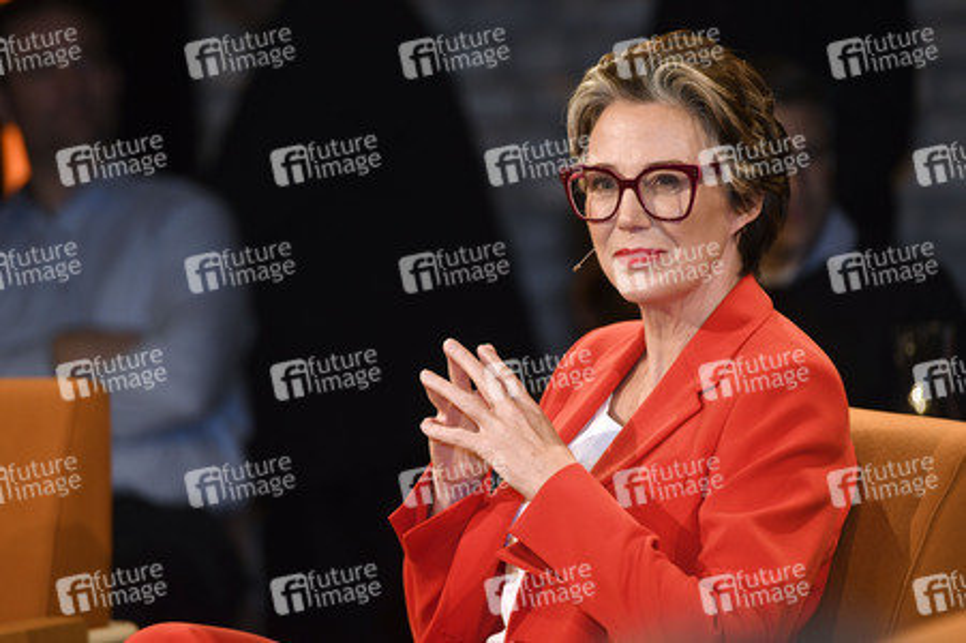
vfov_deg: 6.9
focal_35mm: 200
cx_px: 483
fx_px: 5363
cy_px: 322
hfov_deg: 10.3
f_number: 4
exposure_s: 1/250
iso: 1000
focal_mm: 200
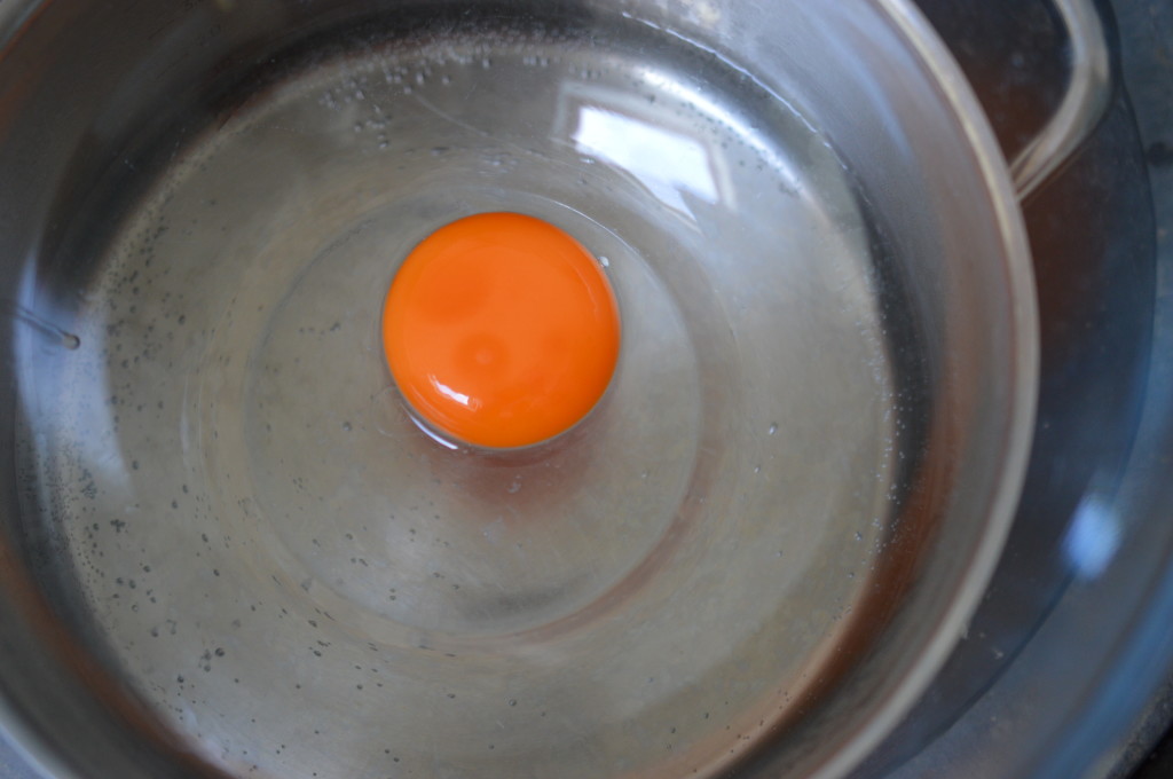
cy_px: 390
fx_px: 1953
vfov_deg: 22.6
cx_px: 586
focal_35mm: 60
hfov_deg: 33.4
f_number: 3
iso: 500
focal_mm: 40
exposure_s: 1/60
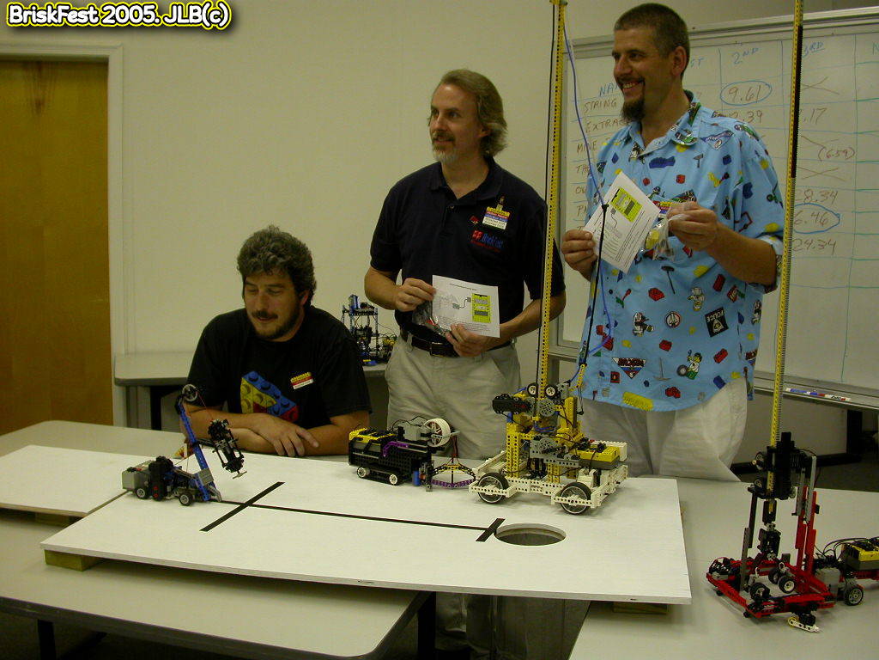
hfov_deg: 49.0
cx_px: 440
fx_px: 965
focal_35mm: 38
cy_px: 330
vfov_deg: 37.7
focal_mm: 7.85
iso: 100
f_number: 2.6
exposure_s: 1/34.4
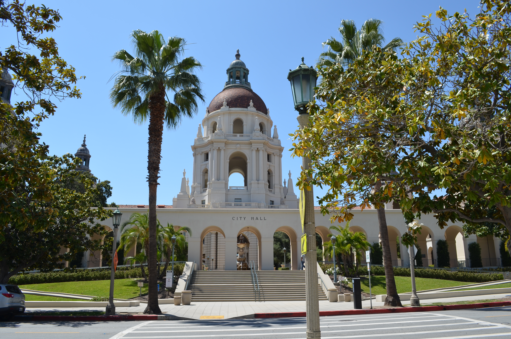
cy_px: 170
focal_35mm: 27
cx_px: 256
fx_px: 382
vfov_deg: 47.7
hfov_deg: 67.5
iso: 110
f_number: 8
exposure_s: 1/250
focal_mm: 18
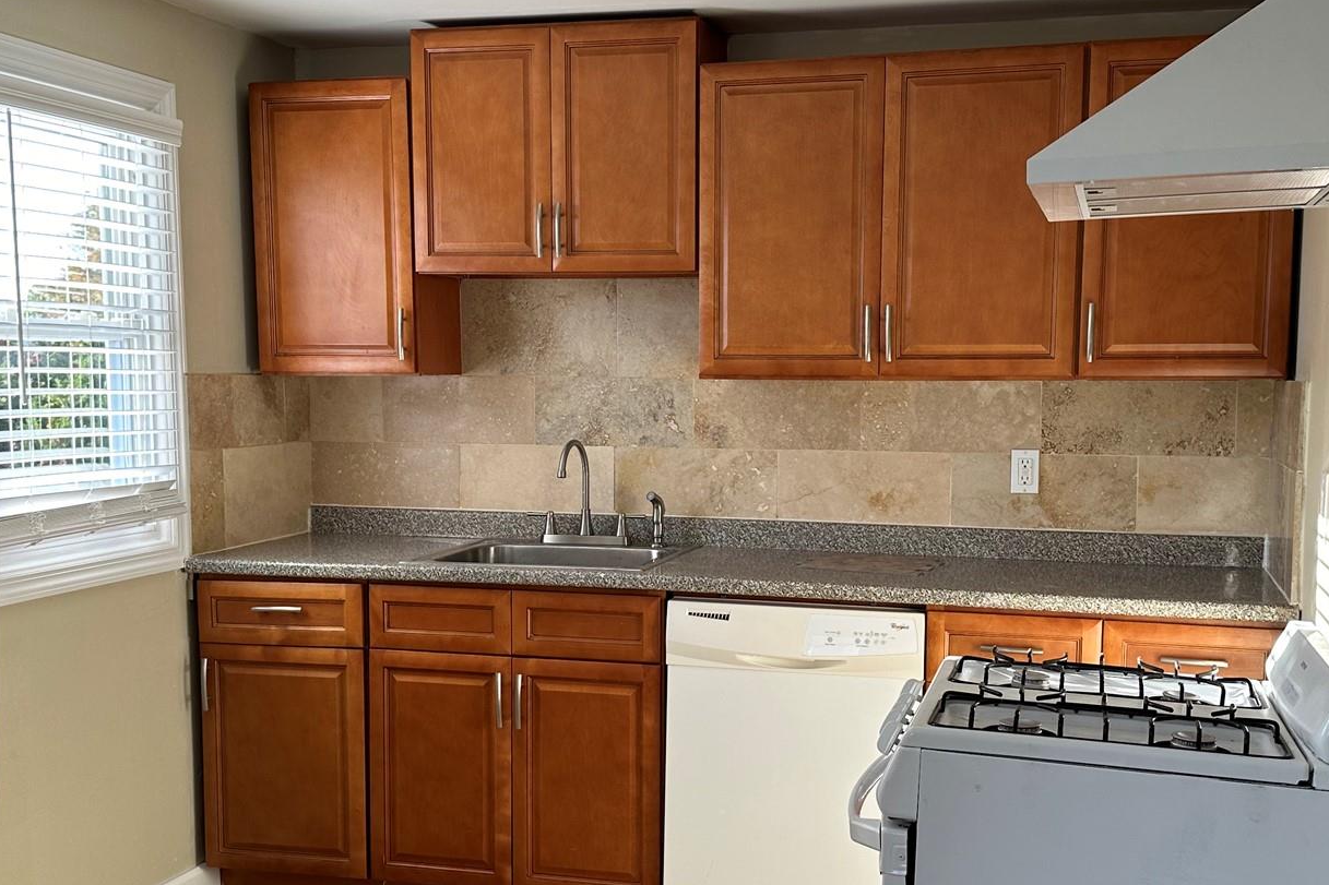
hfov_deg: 46.4
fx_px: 1550
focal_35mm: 42
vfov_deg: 31.8
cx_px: 692
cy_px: 519
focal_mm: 6.86
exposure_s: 1/211
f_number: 1.78
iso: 80
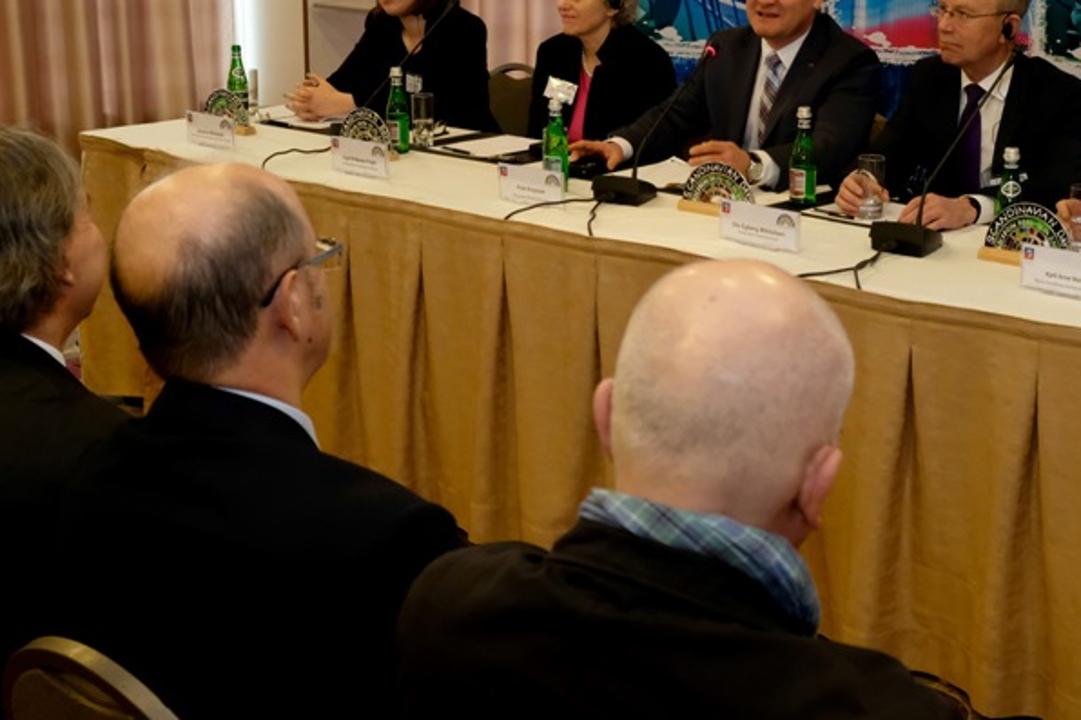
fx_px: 1741
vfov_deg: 23.3
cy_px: 248
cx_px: 628
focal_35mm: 58
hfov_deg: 34.4
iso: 3200
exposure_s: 1/60
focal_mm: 24.3
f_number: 5.6
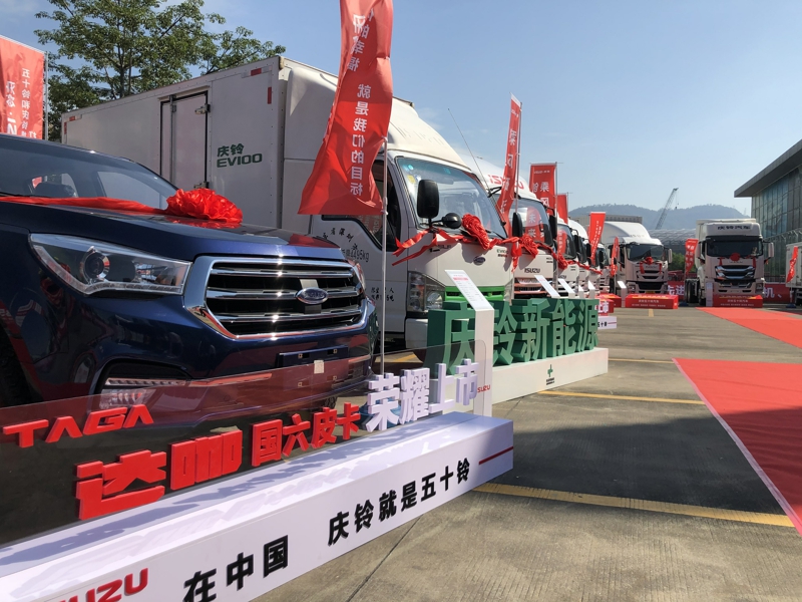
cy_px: 301
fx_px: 649
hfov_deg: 63.4
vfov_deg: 49.7
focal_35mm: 28
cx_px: 401
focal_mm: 3.99
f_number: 1.8
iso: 20
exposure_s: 1/3003
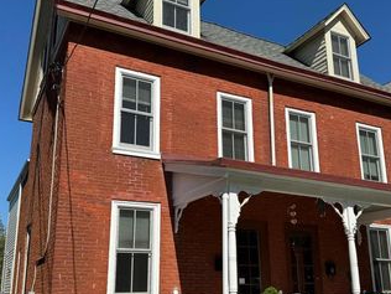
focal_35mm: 38
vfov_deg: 37.6
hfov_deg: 49.0
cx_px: 198
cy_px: 176
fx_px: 429
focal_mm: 6.76
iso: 80
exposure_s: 1/6410
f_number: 1.78
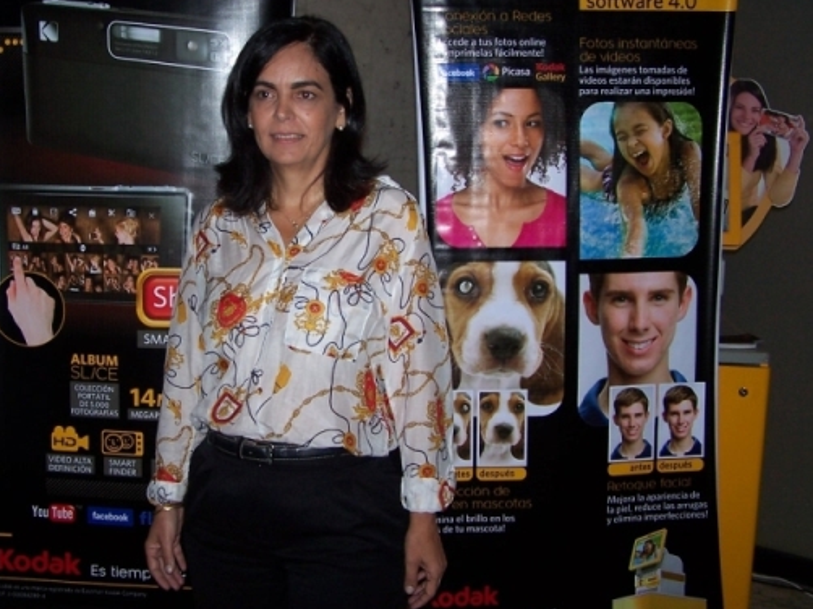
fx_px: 1197
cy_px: 258
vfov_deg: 28.5
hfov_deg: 37.4
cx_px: 337
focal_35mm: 51
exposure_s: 1/60
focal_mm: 6.7
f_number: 2.8
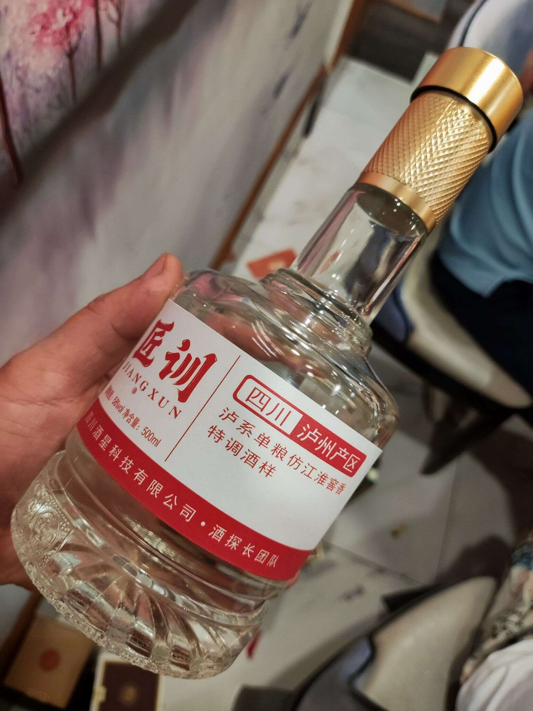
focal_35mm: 25
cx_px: 266
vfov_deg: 69.4
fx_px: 513
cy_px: 356
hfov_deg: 54.9
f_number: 1.79
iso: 400
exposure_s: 1/90.9
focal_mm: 4.71
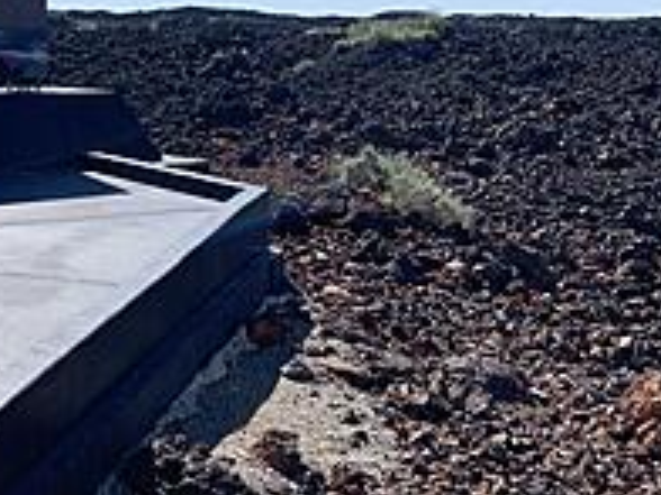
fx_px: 1012
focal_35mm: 53
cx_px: 138
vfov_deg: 27.5
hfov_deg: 35.1
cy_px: 195
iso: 25
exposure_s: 1/2545
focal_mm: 4.25
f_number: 1.8
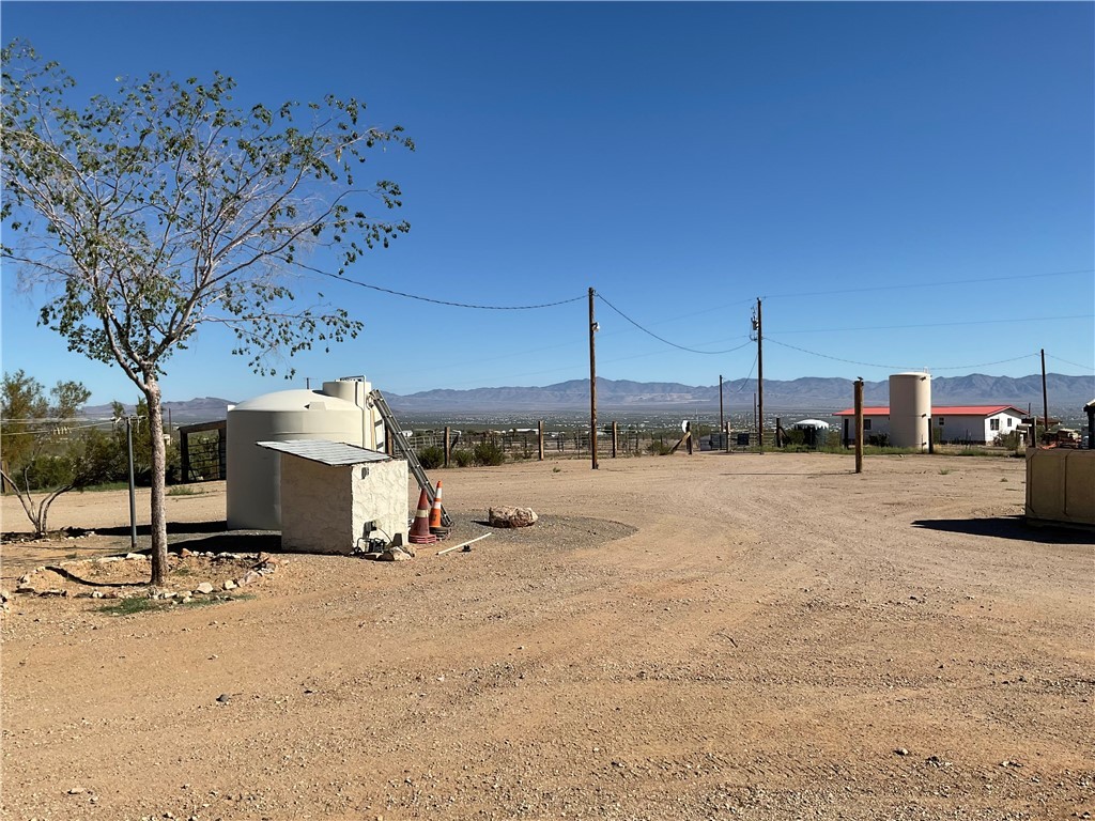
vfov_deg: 48.2
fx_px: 917
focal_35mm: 29
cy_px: 410
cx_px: 548
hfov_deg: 61.7
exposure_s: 1/2959
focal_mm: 3
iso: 16
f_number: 1.8
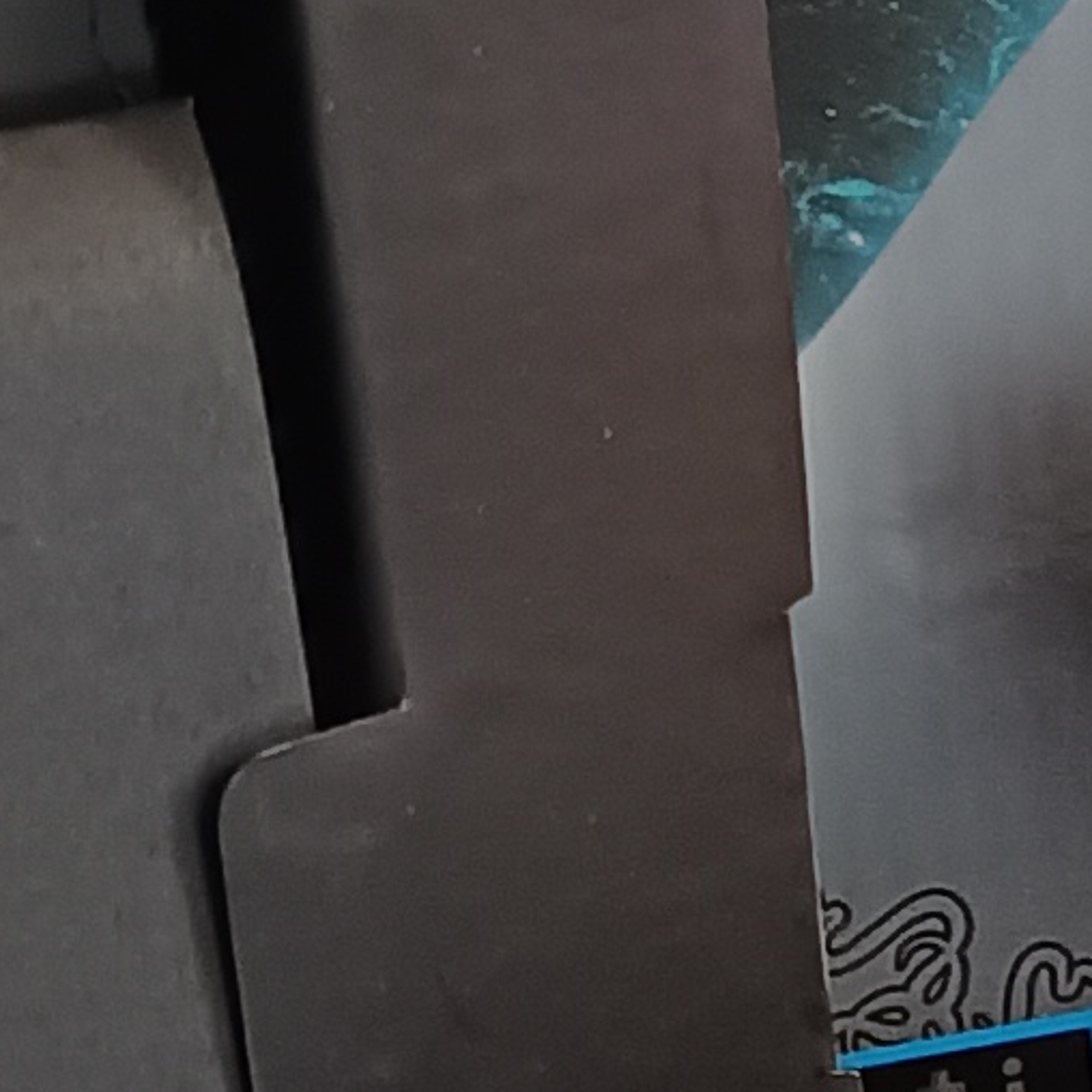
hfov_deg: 10.3
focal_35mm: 167
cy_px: 1219
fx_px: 5960
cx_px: 1333
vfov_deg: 10.3
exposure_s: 1/50
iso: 999
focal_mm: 5.31
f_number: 1.7
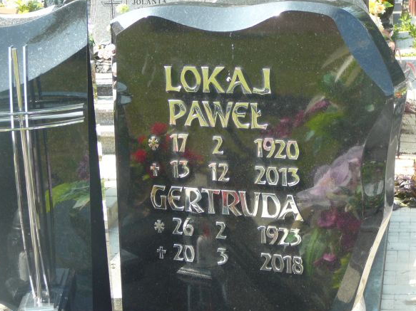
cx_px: 212
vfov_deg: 18.9
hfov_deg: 25.0
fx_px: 937
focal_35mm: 78
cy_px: 144
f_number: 3.7
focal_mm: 10.5
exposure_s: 1/125
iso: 80
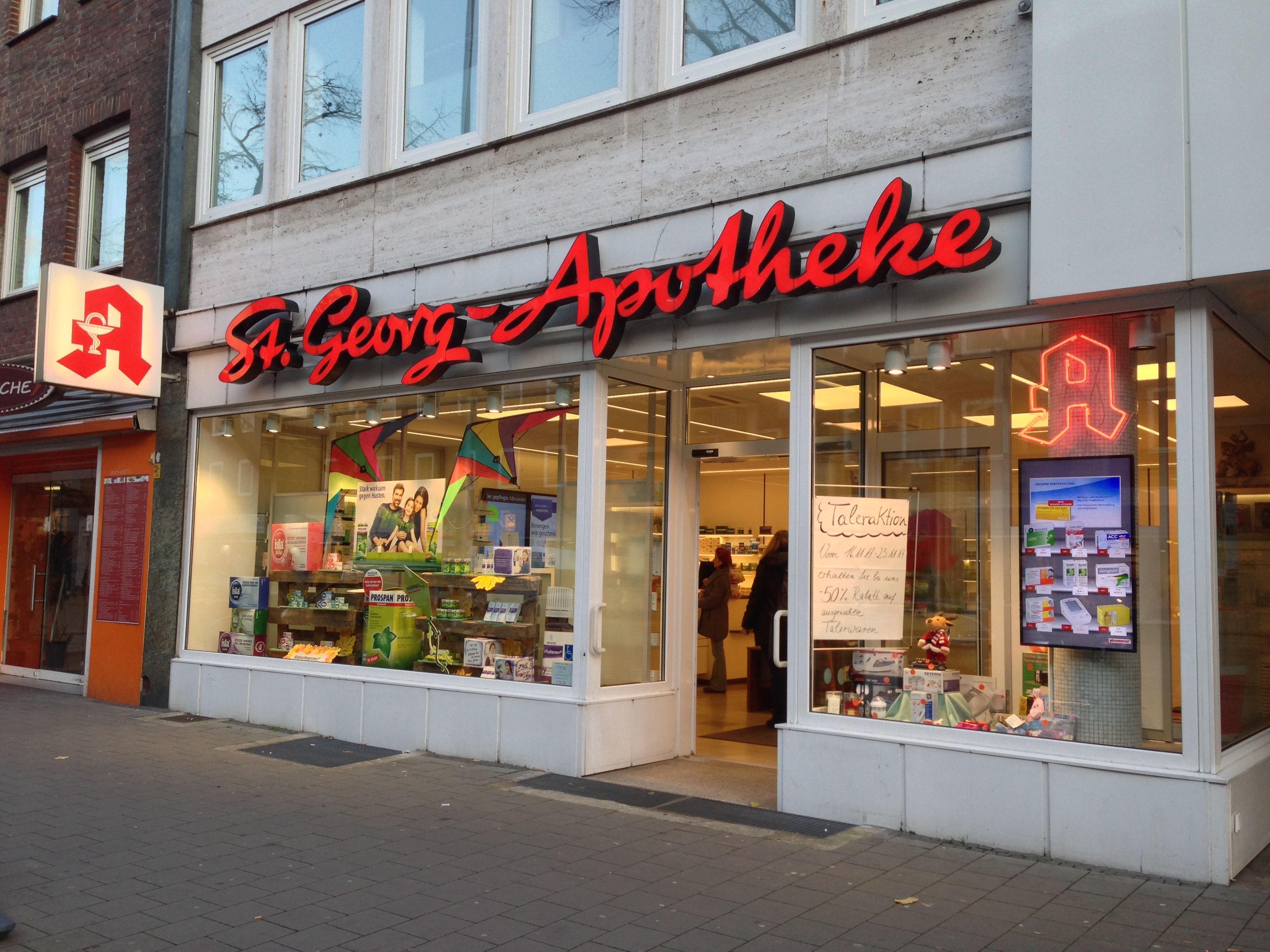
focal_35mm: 33
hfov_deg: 55.4
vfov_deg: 42.9
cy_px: 476
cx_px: 635
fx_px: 1211
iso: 50
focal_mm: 4.12
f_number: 2.4
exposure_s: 1/60
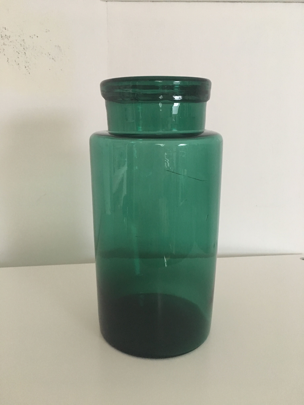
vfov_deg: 61.7
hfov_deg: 48.2
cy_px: 202
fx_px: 340
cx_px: 152
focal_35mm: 29
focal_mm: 4.15
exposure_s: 1/30
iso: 200
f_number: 2.2
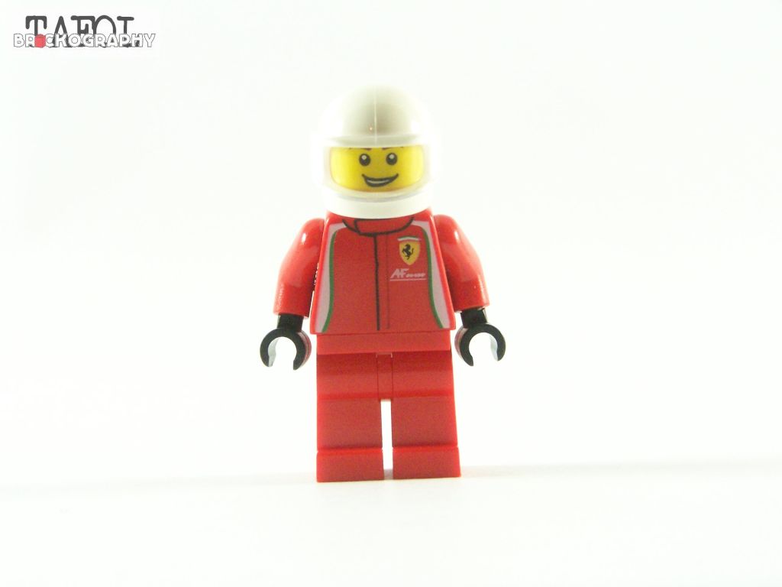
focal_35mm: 105
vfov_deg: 14.1
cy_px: 294
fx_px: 2372
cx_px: 391
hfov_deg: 18.7
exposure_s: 1/60
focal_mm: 17.5
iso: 400
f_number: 4
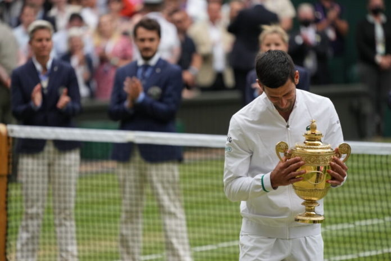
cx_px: 196
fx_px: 4344
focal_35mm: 400
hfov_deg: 5.2
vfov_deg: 3.4
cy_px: 130
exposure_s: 1/1600
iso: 1600
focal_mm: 400
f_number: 5.6
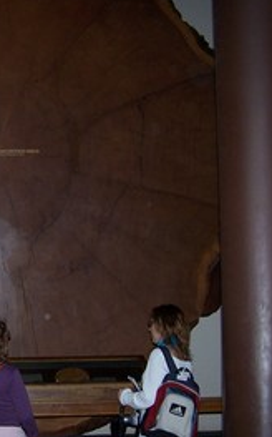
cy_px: 266
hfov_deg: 18.3
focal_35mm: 69
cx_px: -13
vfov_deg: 29.7
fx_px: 820
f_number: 2.8
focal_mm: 6.3
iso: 140
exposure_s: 1/60
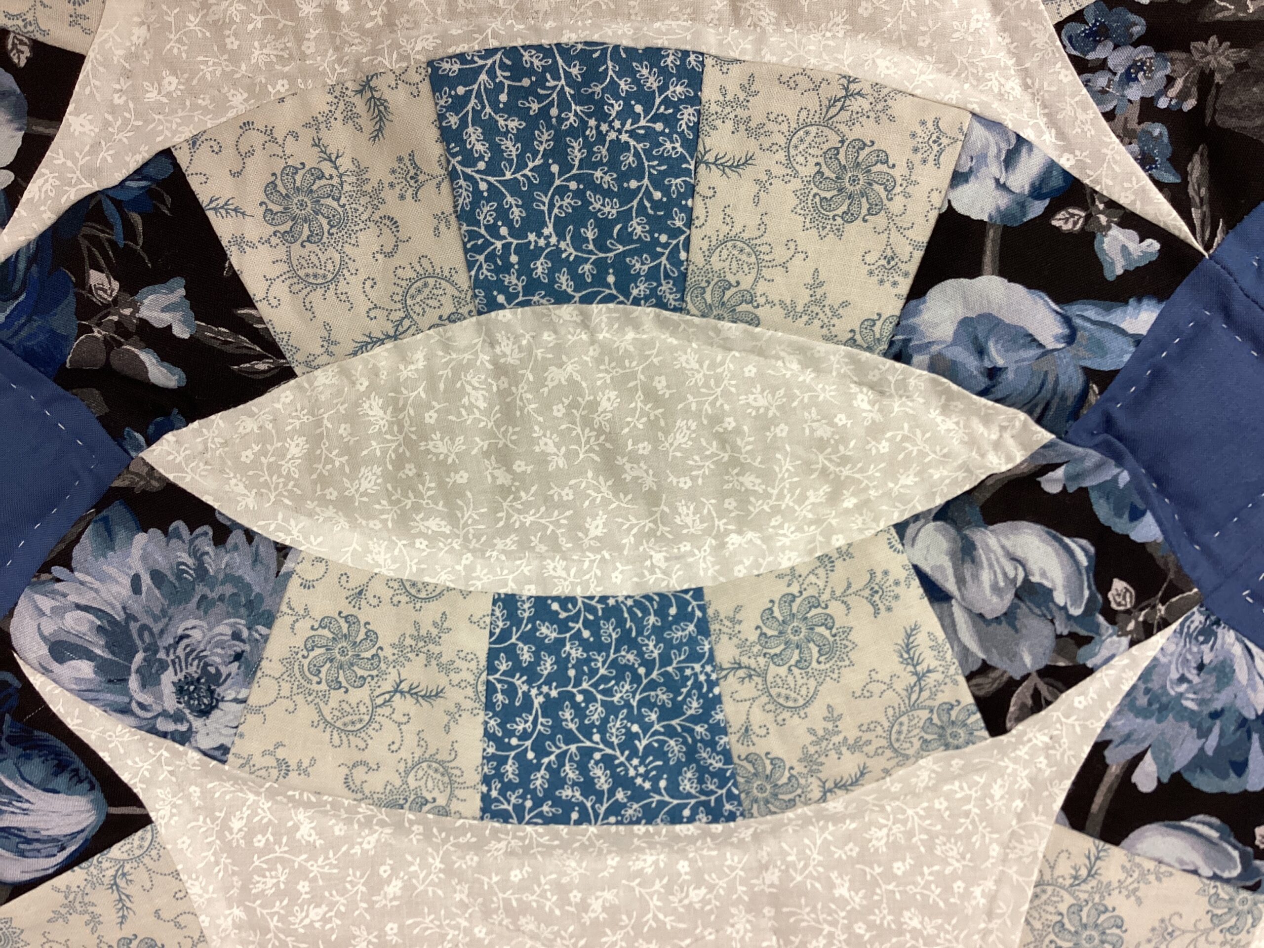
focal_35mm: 31
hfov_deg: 58.4
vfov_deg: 45.4
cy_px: 474
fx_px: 1132
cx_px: 632
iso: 64
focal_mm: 3.3
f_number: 2.4
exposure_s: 1/50
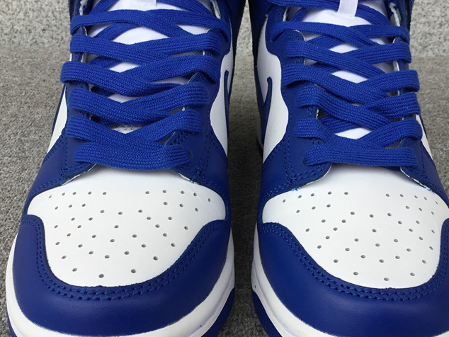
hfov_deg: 42.8
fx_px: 571
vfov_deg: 32.8
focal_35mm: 44
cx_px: 255
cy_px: 196
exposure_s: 1/221
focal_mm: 3.3
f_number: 2.4
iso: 25
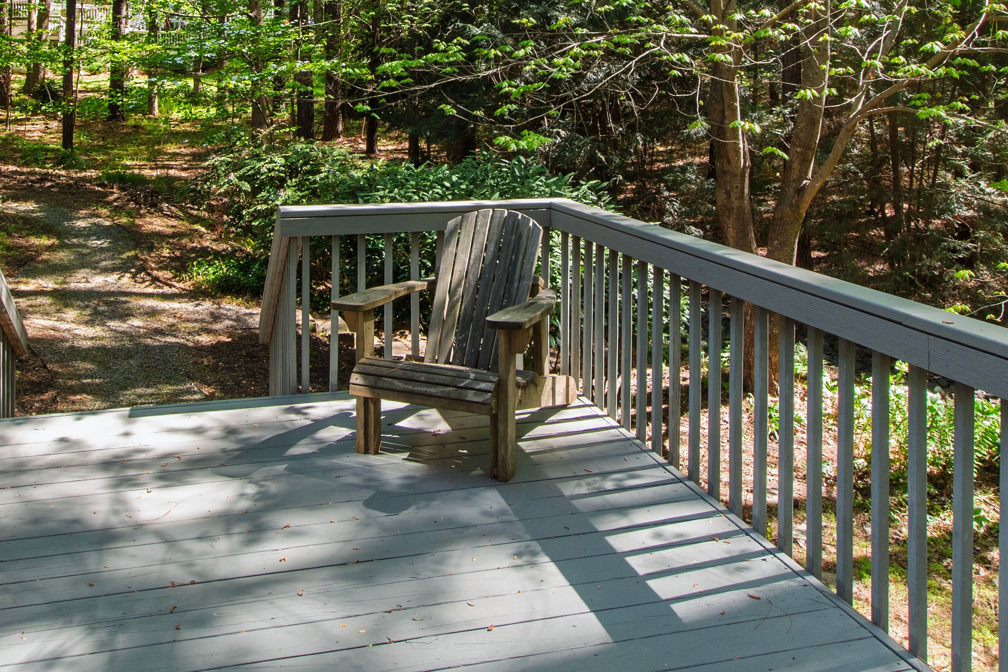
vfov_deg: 41.4
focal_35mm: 30
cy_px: 119
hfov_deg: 61.9
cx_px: 532
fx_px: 840
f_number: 8
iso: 250
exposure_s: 1/50
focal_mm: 10
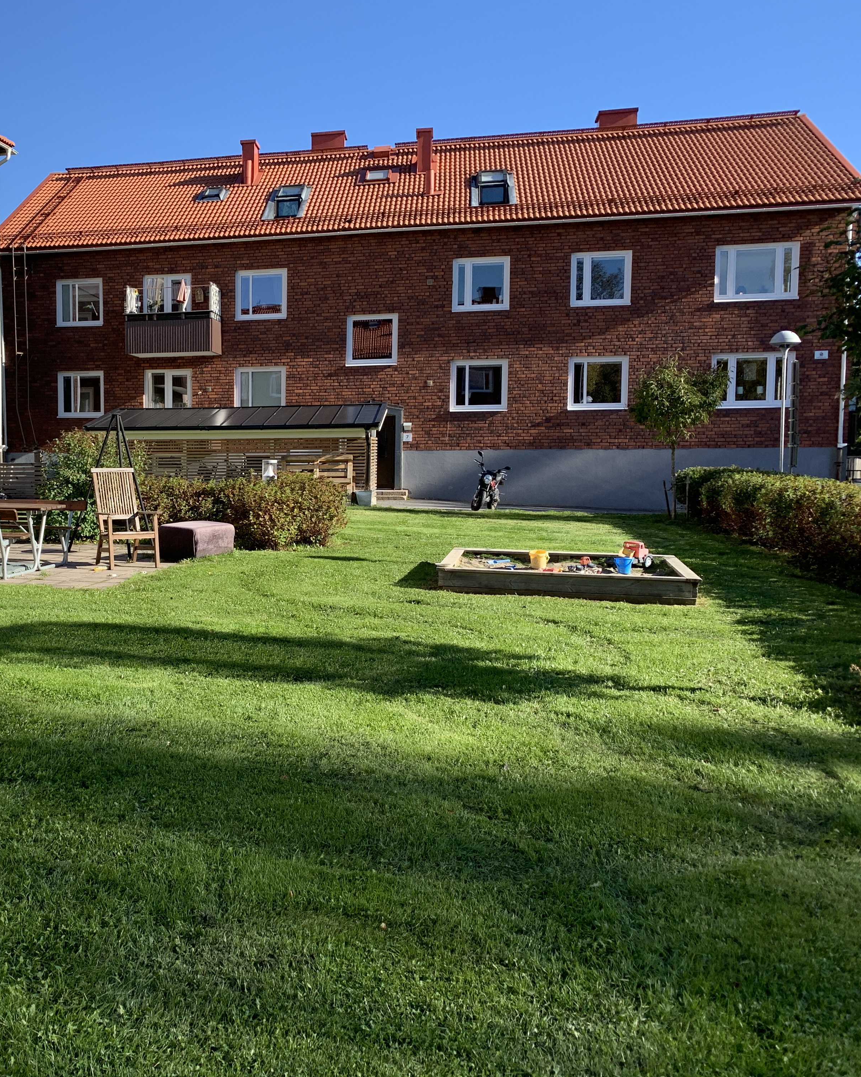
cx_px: 164
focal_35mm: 34
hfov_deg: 41.4
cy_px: 538
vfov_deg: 52.8
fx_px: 1083
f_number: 1.8
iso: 25
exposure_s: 1/1065
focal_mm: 4.25
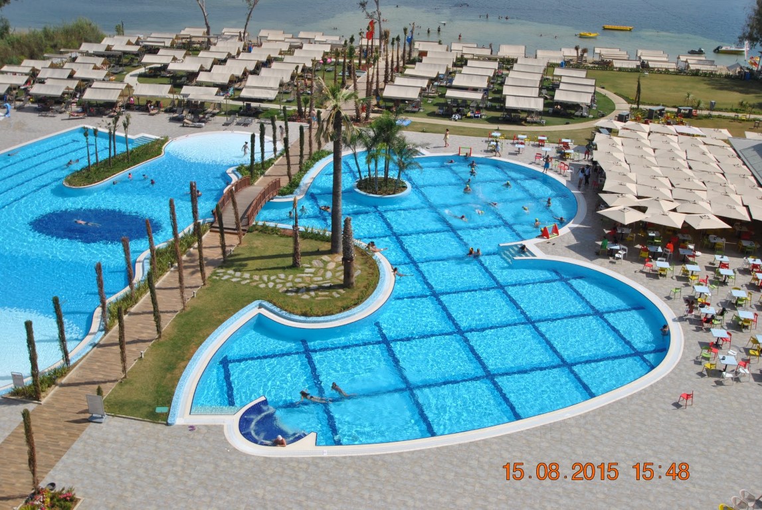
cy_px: 255
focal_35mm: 36
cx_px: 381
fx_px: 763
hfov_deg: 53.1
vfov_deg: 37.0
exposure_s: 1/320
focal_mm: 24
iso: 100
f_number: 9
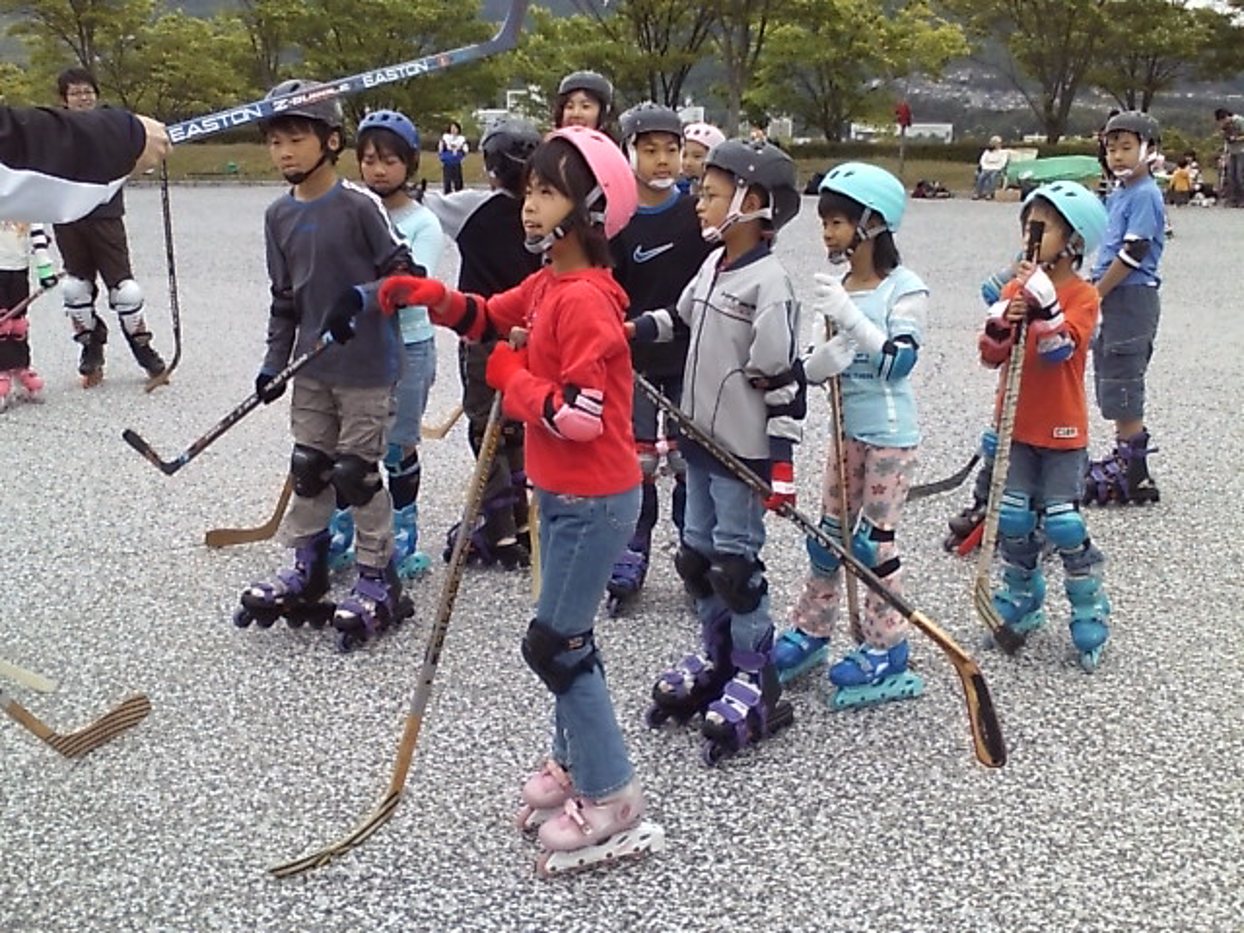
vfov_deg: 48.2
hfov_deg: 61.7
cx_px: 622
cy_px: 466
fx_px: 1042
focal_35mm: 29
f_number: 3.5
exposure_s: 1/556
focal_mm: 3.73
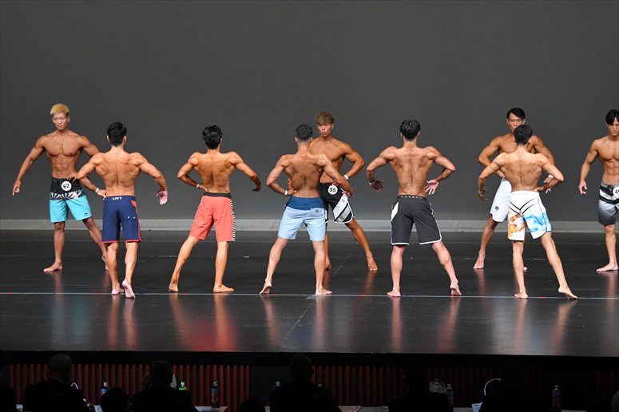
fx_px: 2698
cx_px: 310
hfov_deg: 13.1
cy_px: 206
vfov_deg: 8.7
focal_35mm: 157
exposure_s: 1/400
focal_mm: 105
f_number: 5.6
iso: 4000
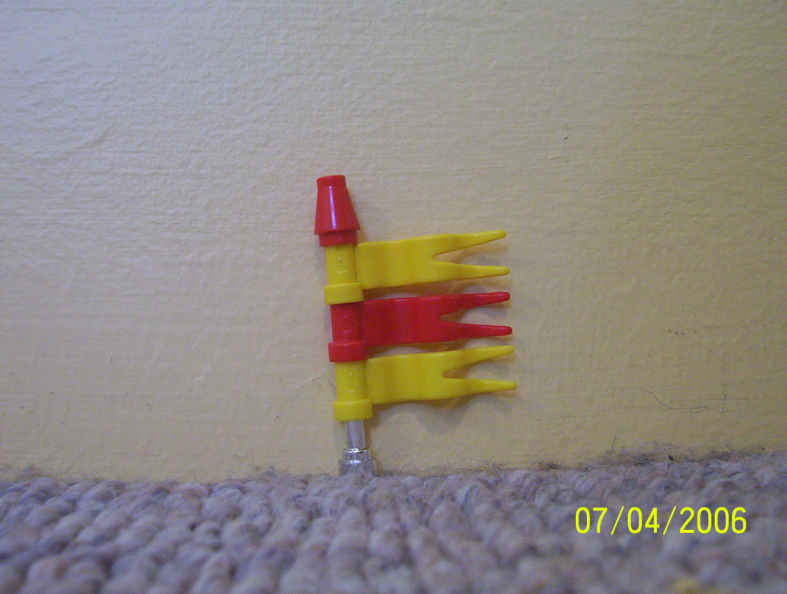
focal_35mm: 43
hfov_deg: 43.8
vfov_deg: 33.7
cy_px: 297
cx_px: 394
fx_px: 980
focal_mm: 5.77
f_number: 2.73
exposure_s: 1/13.6
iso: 200
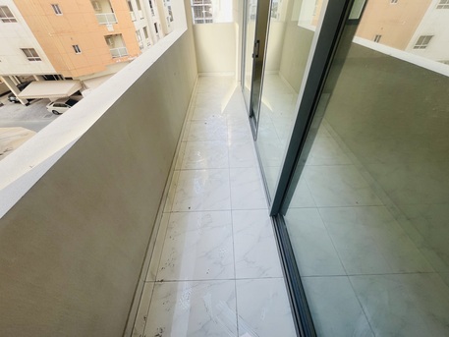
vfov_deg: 89.9
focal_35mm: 13
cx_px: 224
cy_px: 168
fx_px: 169
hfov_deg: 106.2
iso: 32
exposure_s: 1/127
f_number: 1.8
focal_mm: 1.57
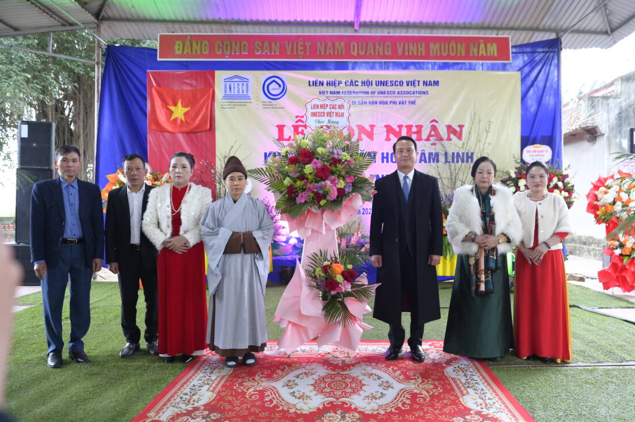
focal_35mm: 26
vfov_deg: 49.5
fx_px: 458
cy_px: 222
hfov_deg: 69.3
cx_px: 340
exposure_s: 1/160
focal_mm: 24
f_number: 4
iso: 2000
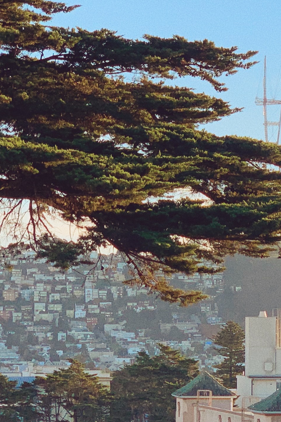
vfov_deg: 13.5
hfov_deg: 8.8
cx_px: 431
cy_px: 301
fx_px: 1780
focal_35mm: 152
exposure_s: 1/623
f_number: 2.4
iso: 16
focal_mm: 6
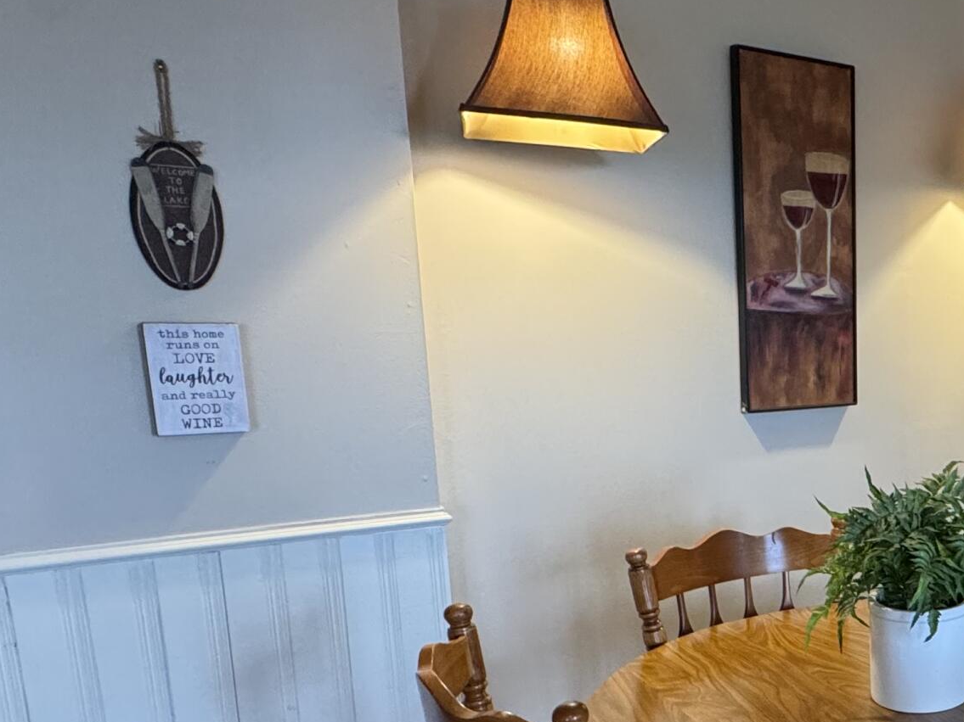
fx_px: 1030
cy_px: 522
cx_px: 971
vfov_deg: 37.9
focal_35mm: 37
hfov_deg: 42.9
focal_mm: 2.22
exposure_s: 1/60
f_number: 2.2
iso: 400
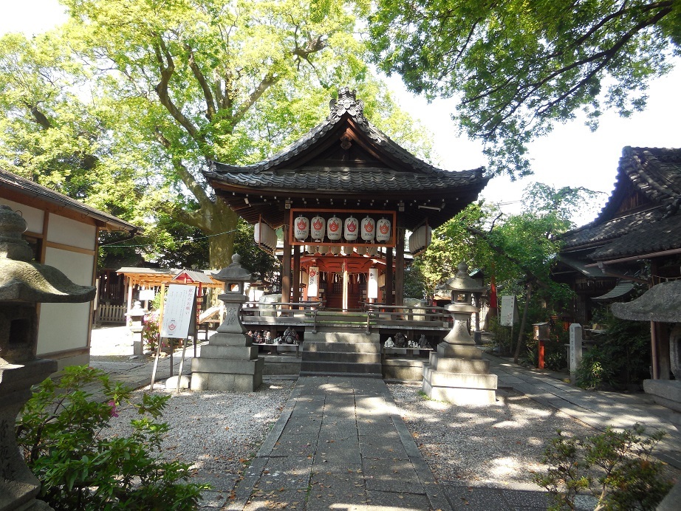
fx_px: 492
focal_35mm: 25
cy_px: 256
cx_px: 340
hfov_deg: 69.4
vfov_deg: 54.9
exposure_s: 1/160
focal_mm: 4.5
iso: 125
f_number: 3.1
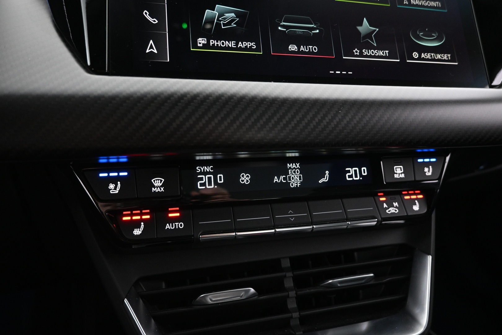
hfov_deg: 73.7
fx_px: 335
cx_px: 251
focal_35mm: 24
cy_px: 168
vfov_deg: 53.1
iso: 1600
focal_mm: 16
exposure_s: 1/15
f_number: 3.5
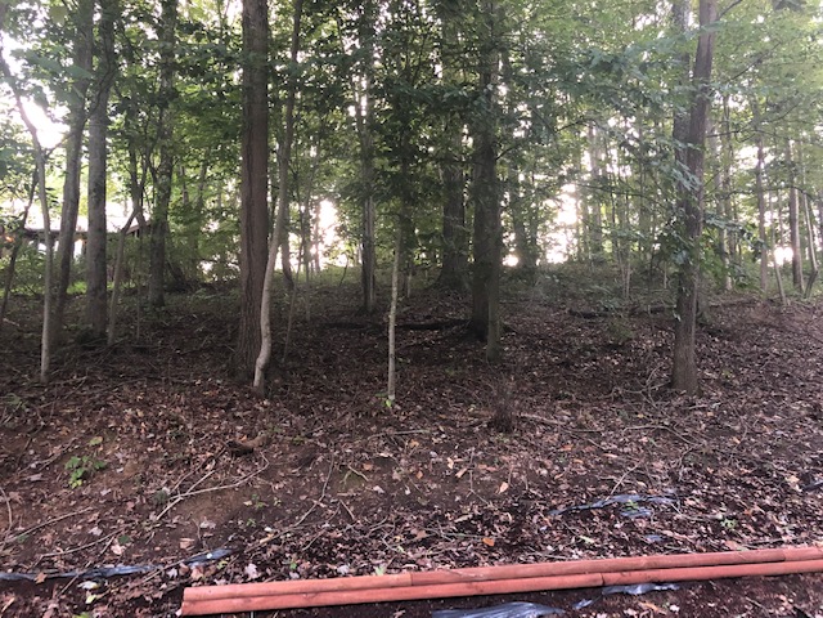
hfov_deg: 63.4
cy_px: 309
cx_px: 412
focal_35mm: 28
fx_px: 666
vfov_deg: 49.7
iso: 100
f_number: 1.8
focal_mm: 4
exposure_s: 1/15
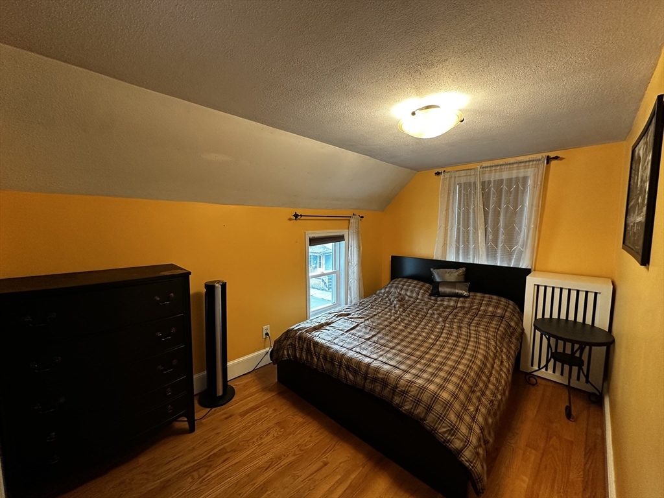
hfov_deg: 102.1
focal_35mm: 14
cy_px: 249
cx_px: 332
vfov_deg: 85.7
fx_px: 269
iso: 250
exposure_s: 1/60
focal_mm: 2.22
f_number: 2.2
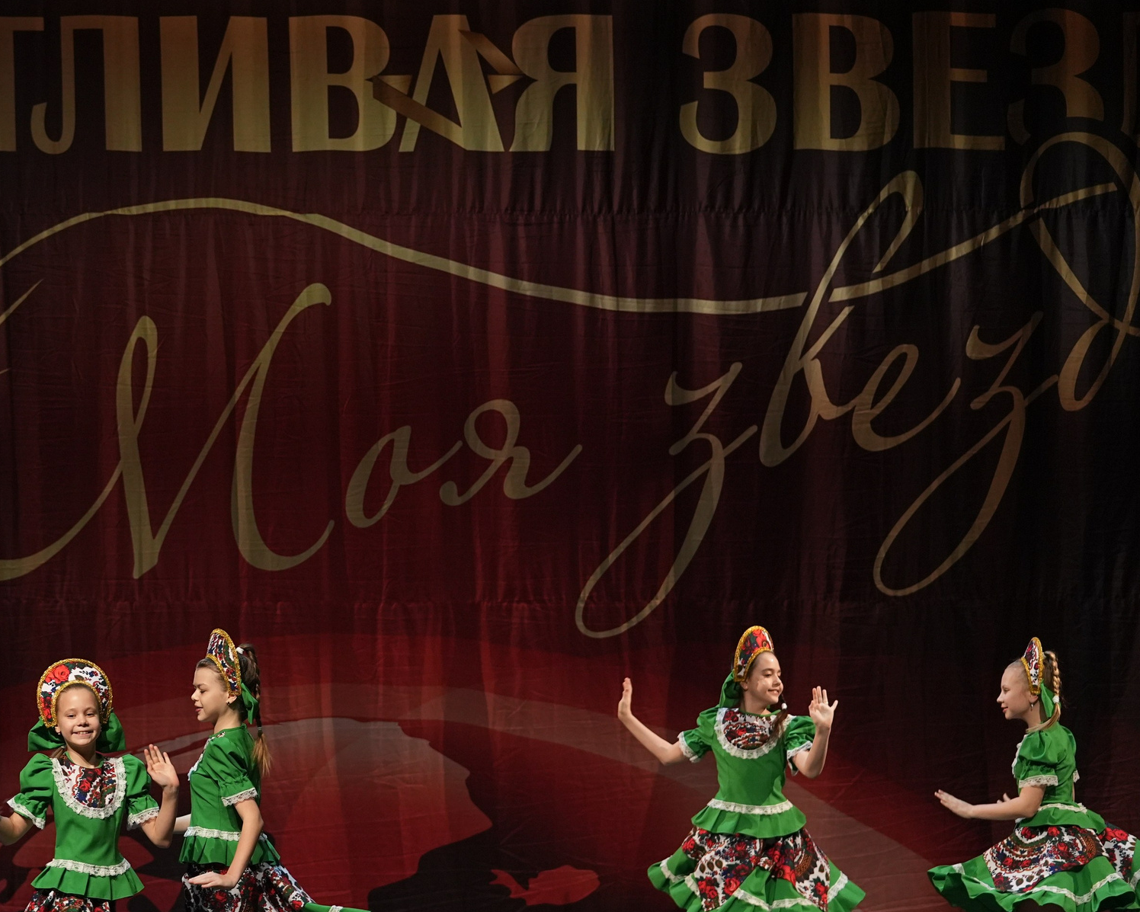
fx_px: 5635
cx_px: 240
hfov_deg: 11.5
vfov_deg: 9.3
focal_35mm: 167
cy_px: 509
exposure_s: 1/400
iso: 2000
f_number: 2.8
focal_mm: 104
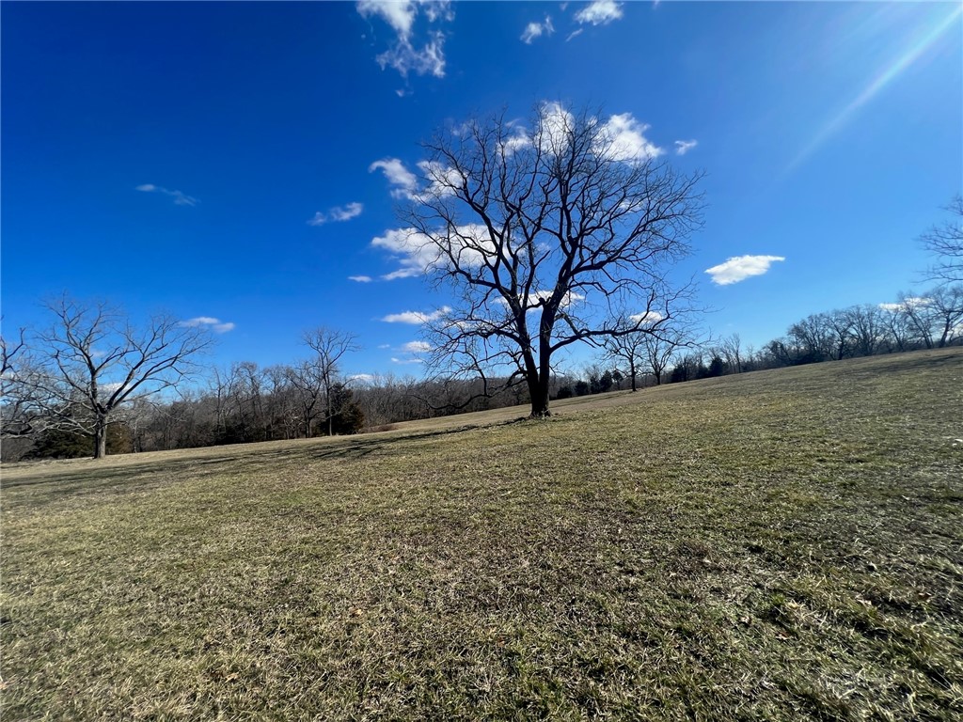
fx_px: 362
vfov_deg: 89.9
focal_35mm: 13
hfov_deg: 106.2
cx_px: 482
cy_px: 361
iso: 32
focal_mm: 1.57
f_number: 1.8
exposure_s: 1/1727
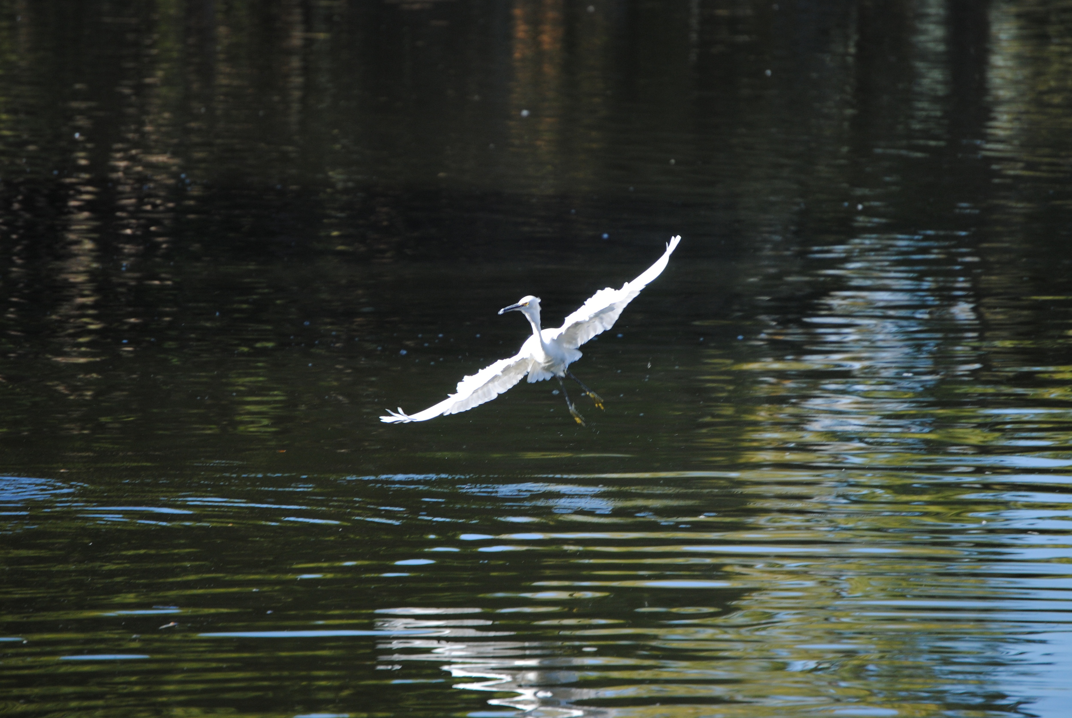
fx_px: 8274
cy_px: 359
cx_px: 536
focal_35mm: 278
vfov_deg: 5.0
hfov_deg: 7.4
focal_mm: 185
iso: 250
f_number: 5.6
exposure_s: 1/500
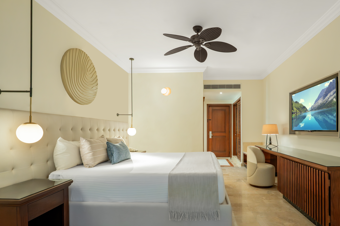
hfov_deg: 86.5
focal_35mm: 19
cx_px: 191
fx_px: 179
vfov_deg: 64.3
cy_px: 128
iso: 2500
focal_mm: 14
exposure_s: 1/6
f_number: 9
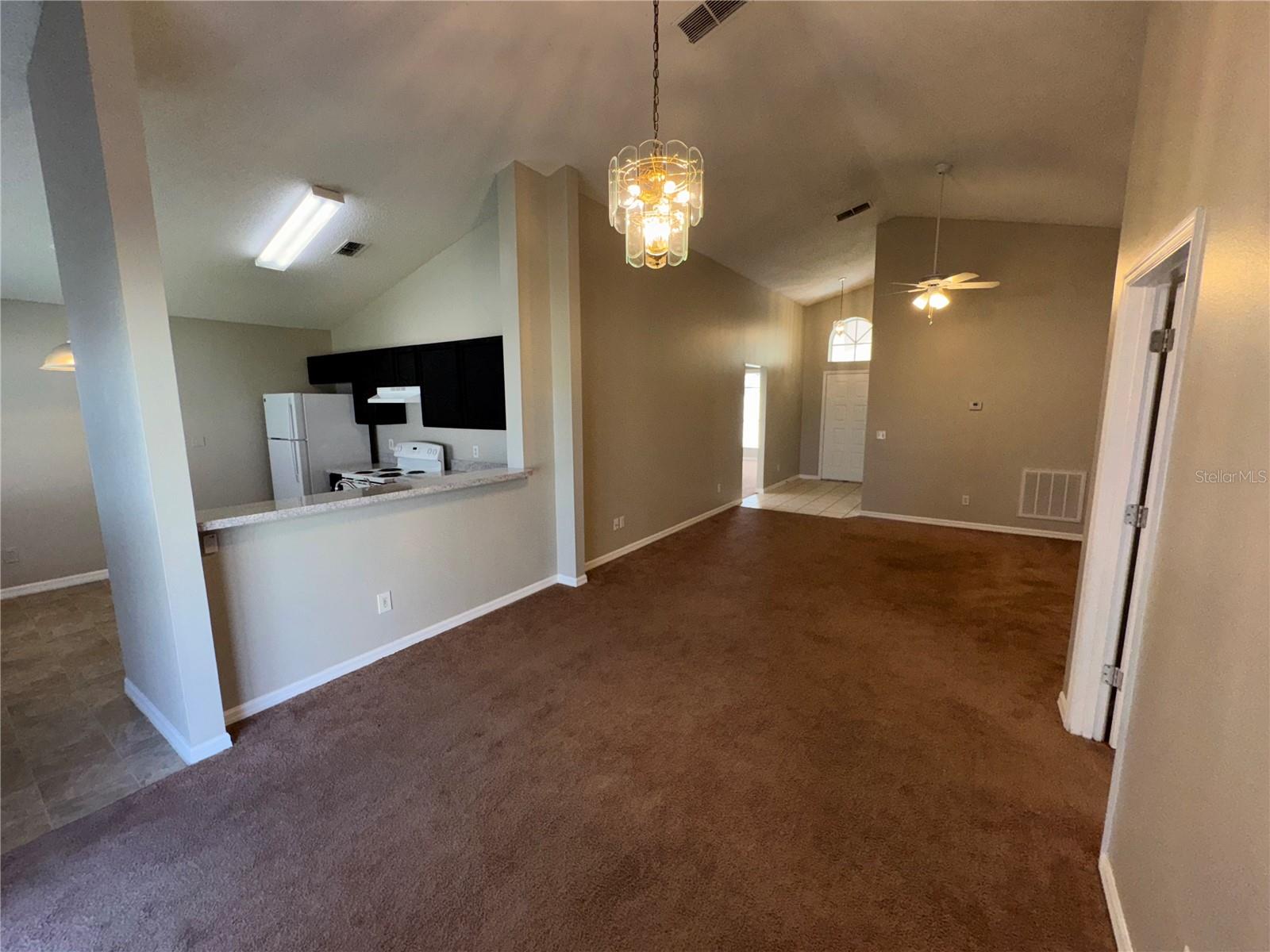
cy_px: 476
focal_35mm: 14
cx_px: 635
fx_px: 514
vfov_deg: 85.7
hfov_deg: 102.1
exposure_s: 1/120
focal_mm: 2.22
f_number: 2.2
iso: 100
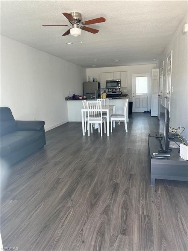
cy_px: 126
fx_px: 188
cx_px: 94
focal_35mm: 26
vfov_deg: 67.3
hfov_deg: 53.0
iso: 80
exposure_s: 1/121
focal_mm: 5.7
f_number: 1.5
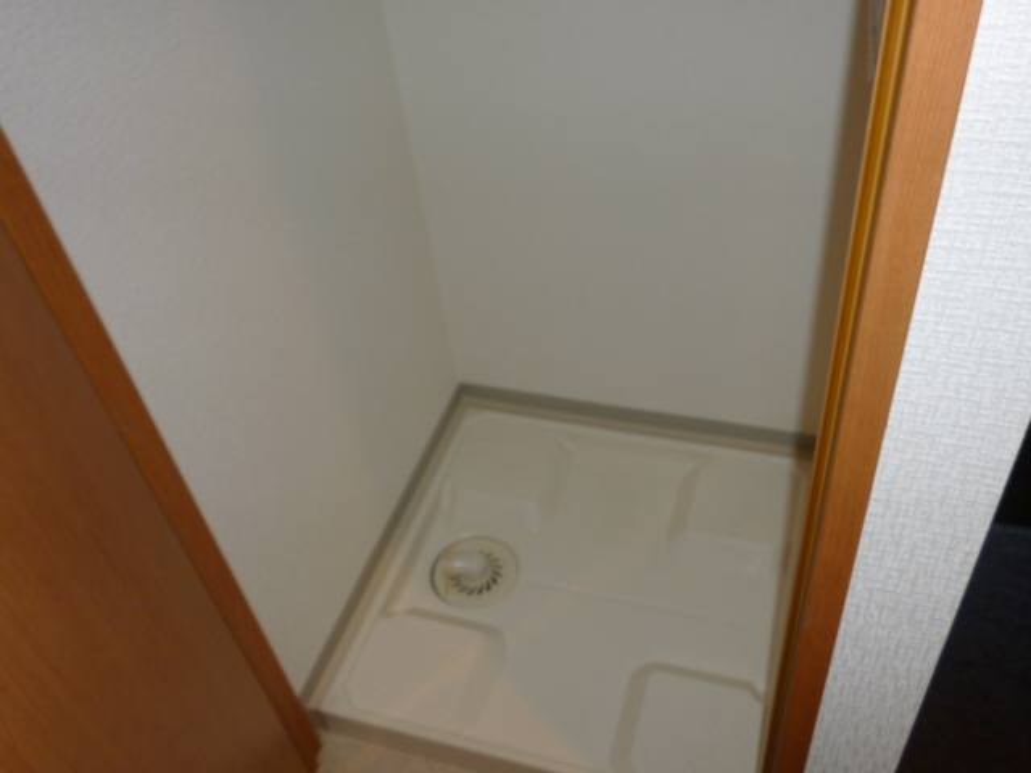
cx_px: 516
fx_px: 953
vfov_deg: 44.2
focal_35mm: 32
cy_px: 386
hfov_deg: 56.8
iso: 125
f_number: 3.3
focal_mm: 5.7
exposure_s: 1/60
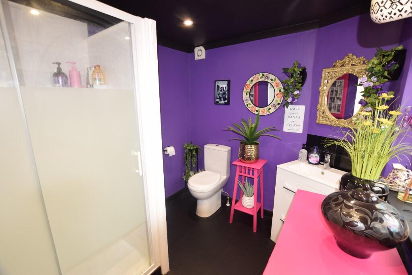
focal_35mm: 15
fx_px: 172
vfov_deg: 77.3
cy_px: 138
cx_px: 206
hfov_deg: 100.4
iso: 100
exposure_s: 1/4
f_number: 5.6
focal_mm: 10
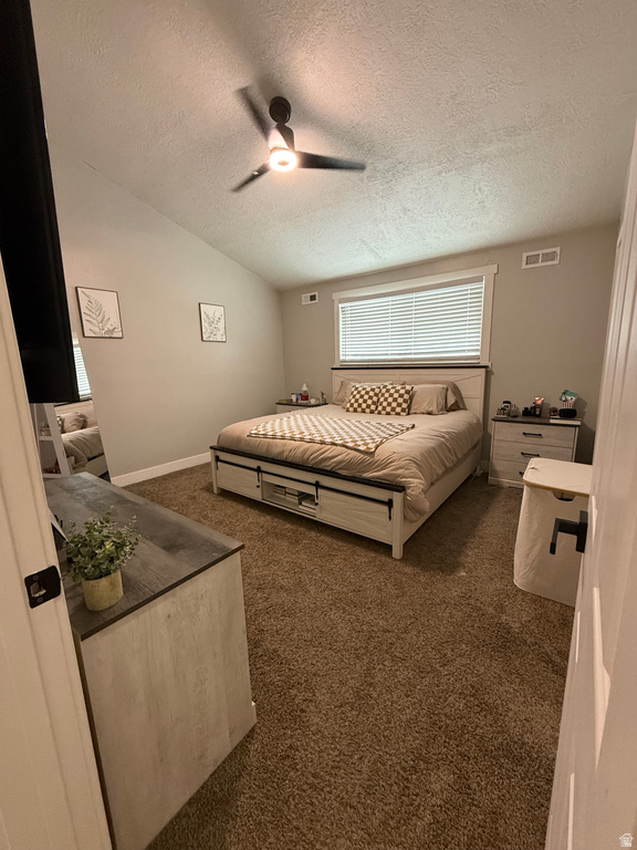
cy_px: 425
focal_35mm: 14
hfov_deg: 85.7
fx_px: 344
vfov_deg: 102.1
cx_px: 318
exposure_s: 1/60
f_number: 2.2
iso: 400
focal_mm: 2.22
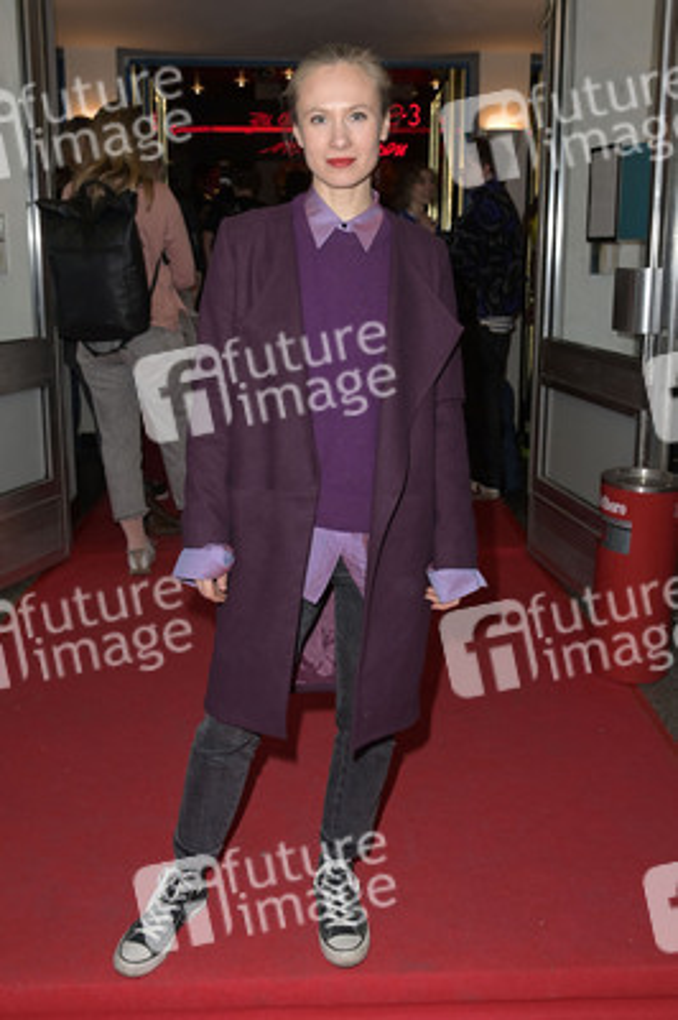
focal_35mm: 30
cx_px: 339
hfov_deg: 43.5
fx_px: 849
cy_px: 510
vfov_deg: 62.0
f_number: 5.6
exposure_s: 1/200
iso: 1000
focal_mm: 30
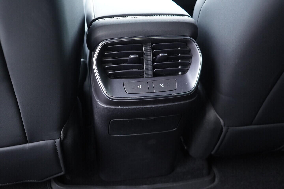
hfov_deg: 53.1
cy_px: 94
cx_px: 142
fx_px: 284
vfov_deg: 36.9
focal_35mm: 36
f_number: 2.8
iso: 1600
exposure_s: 1/40
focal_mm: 24
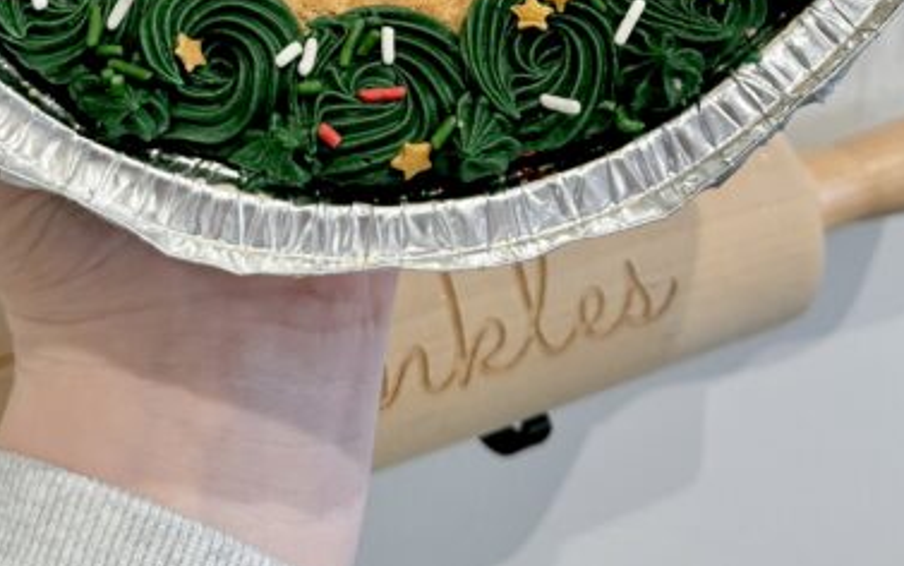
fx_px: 1331
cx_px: 441
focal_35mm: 54
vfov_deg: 20.3
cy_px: -300
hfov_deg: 37.5
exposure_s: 1/120
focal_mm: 6.76
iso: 125
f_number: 1.78
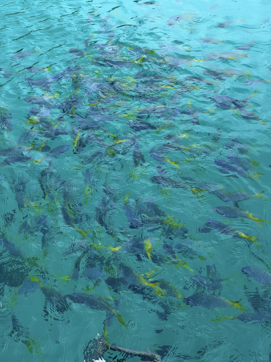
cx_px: 136
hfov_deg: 30.3
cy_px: 181
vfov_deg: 39.7
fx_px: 501
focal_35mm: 48
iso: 64
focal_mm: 6.76
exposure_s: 1/794
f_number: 1.78
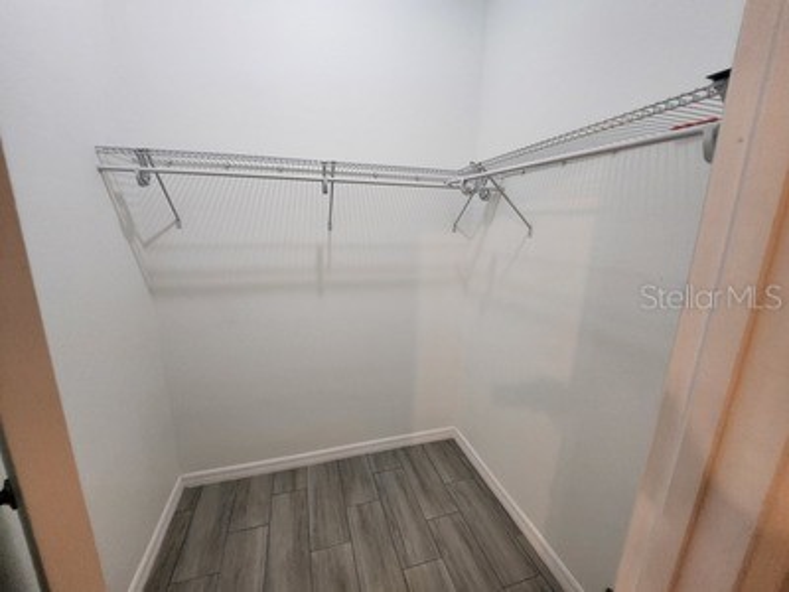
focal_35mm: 13
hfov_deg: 106.2
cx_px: 394
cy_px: 296
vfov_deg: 89.9
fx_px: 296
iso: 250
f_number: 2.2
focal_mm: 1.7
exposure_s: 1/60
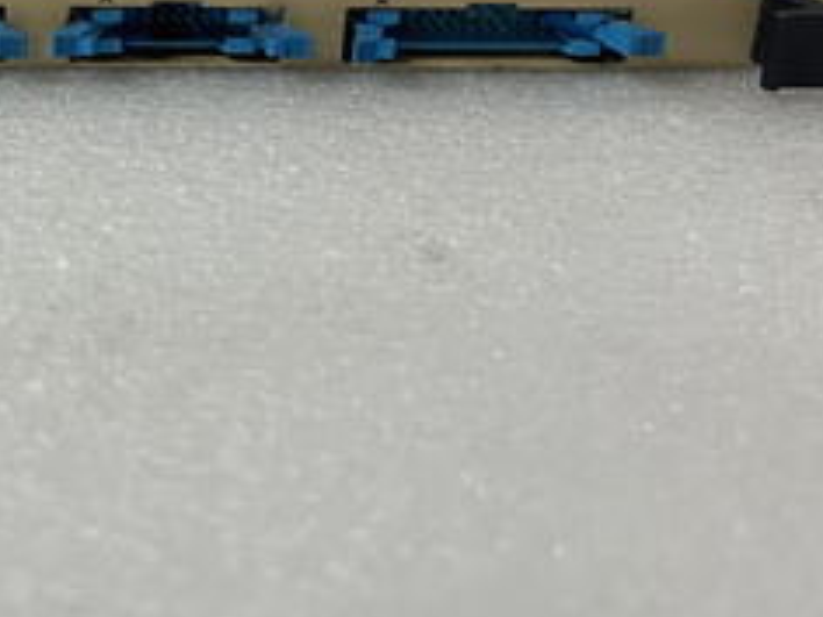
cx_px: 77
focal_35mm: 55
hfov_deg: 33.1
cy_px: -12
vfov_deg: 25.2
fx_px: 1308
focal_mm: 5.1
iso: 80
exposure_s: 1/50
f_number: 1.6
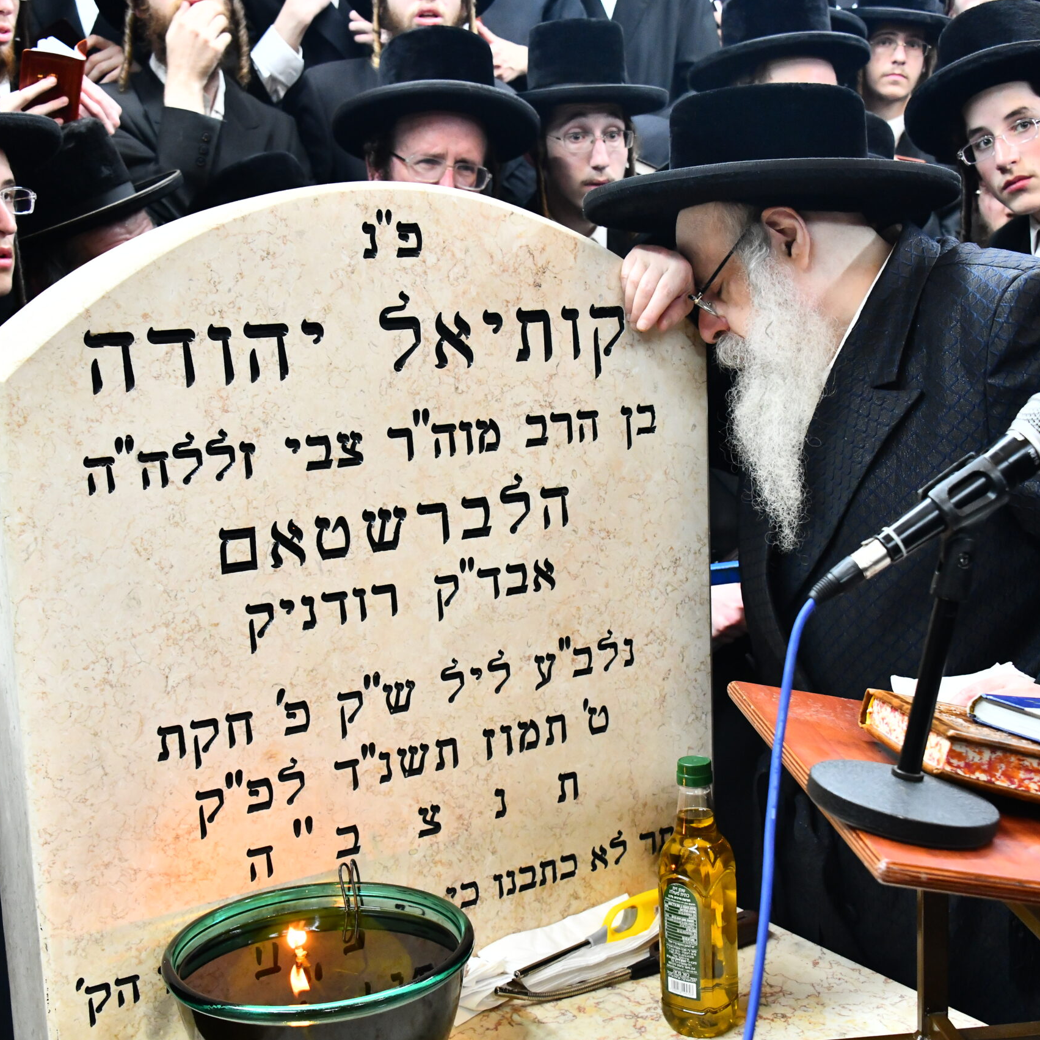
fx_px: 1564
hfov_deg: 36.8
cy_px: 520
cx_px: 520
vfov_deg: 36.8
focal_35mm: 46
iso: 3200
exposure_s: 1/80
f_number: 5.6
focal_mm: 36
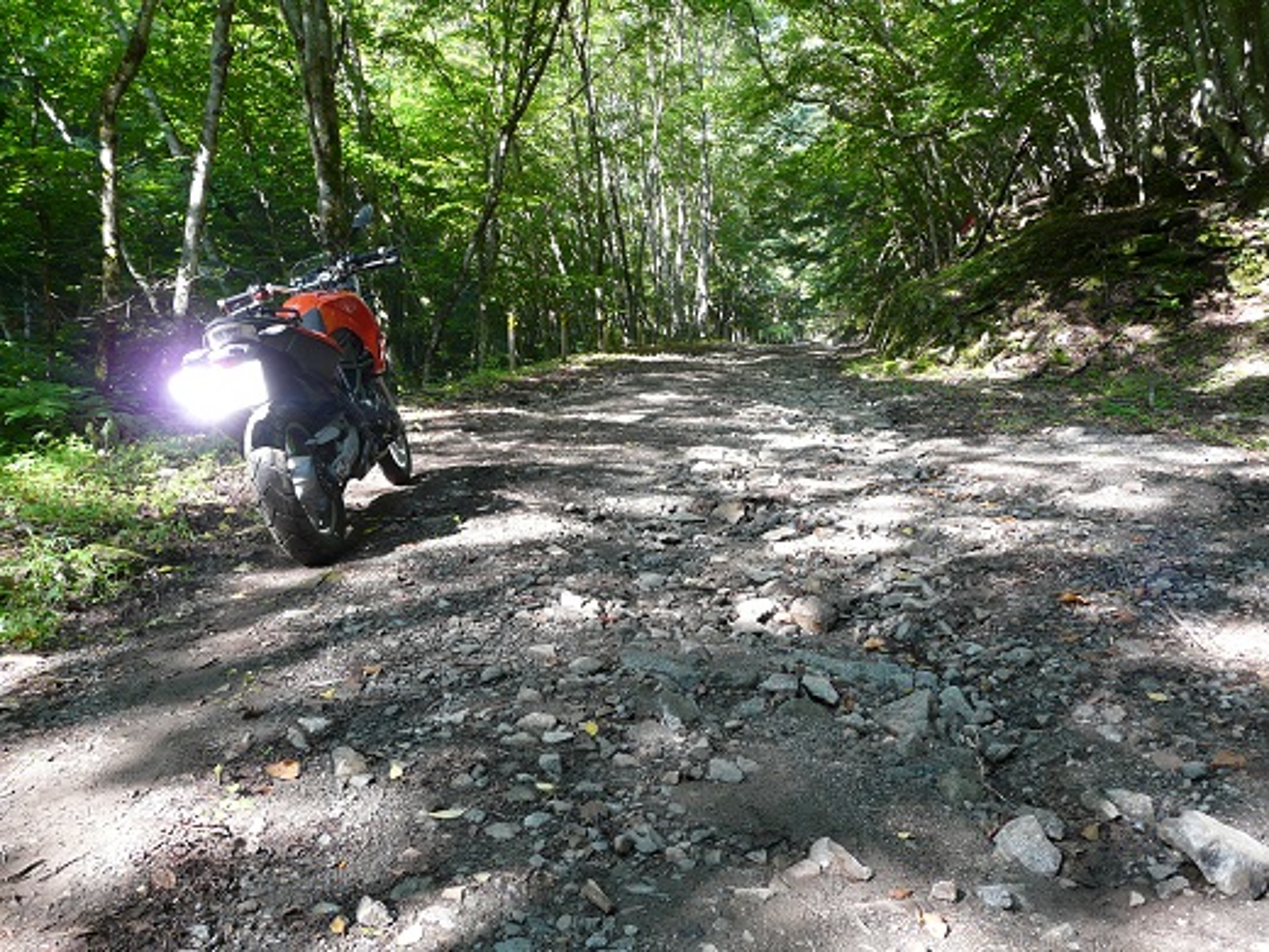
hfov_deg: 63.4
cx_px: 634
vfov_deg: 49.7
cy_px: 476
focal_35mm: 28
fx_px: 1026
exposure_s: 1/40
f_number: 2.8
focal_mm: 4.6
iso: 100
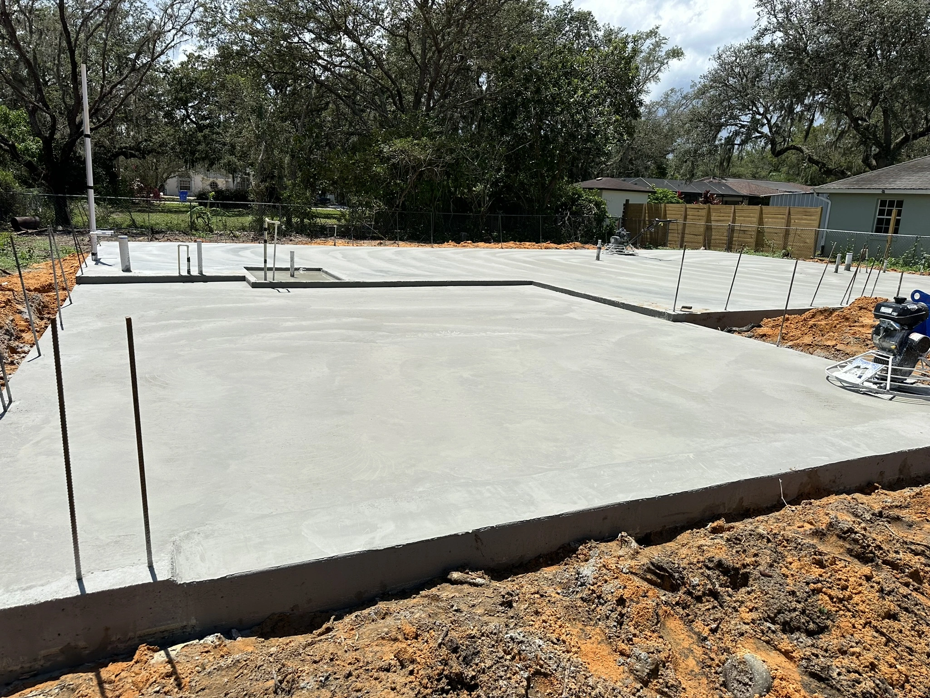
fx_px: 645
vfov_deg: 56.8
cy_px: 349
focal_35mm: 24
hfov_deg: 71.6
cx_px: 465
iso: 80
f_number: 1.78
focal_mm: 6.86
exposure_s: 1/6211
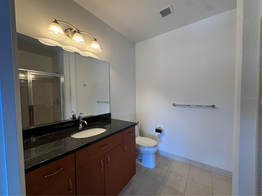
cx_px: 131
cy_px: 98
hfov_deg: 102.1
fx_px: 106
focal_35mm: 14
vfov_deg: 85.7
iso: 160
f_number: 2.2
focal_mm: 2.22
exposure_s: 1/120
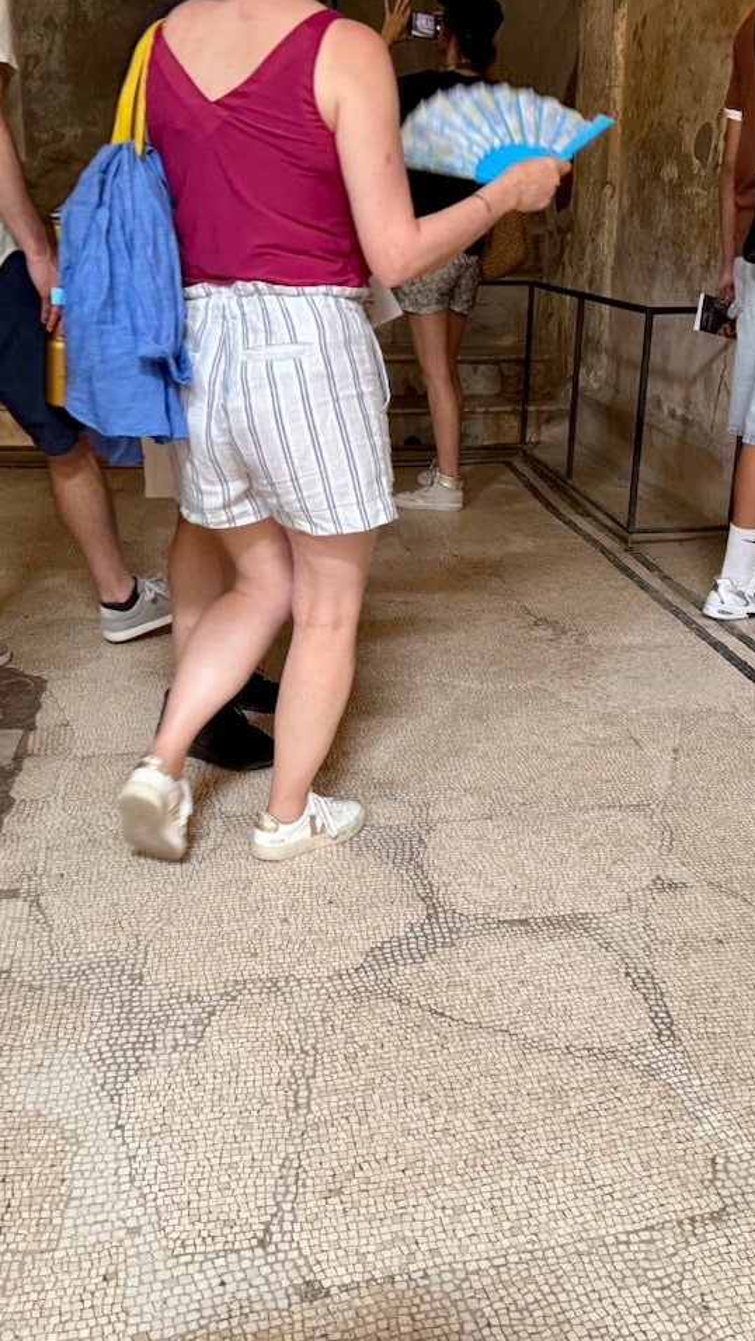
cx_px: 382
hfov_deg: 33.7
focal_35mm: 35
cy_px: 669
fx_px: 1245
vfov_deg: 56.6
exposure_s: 1/60
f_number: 1.78
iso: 320
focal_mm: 6.76
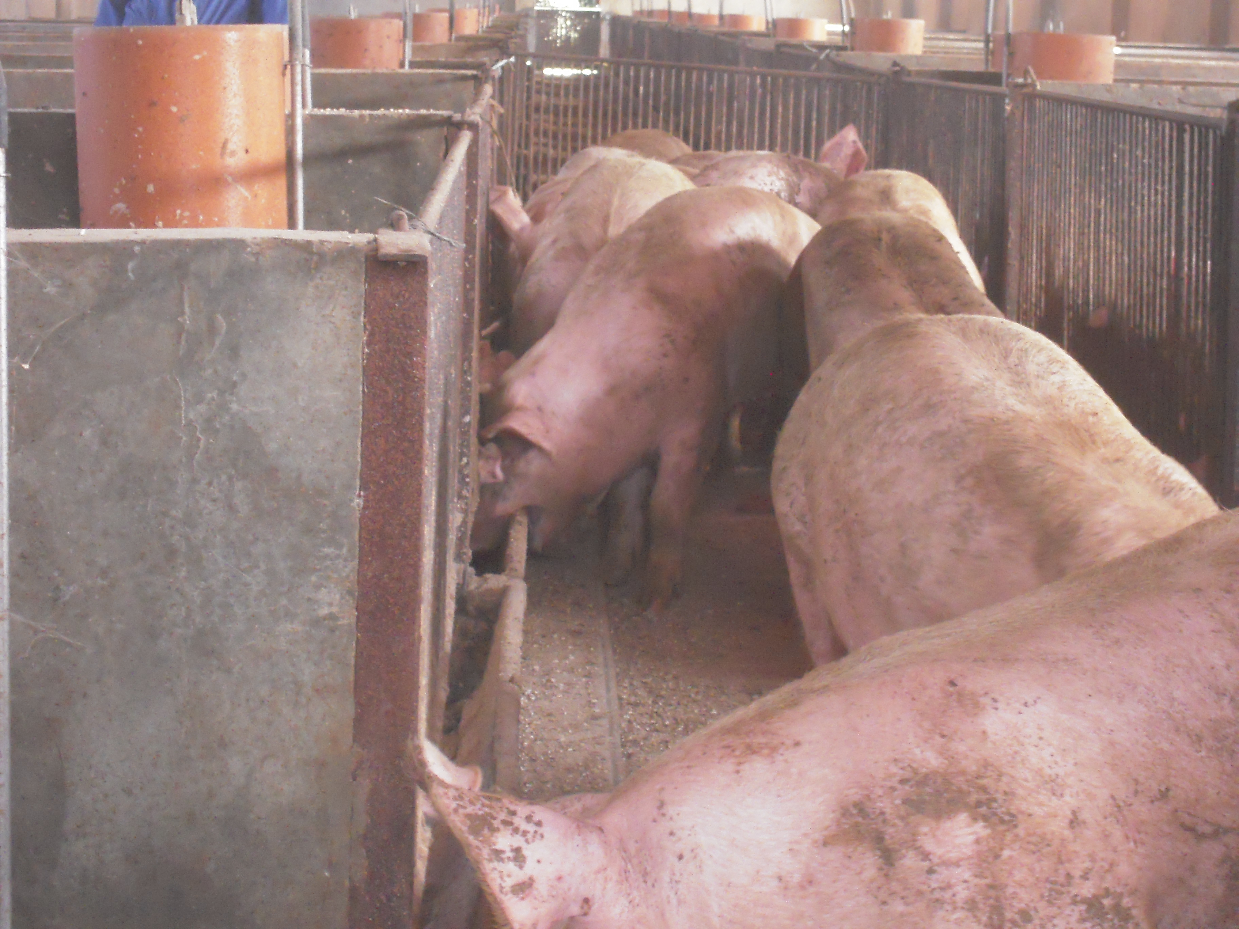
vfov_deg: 13.2
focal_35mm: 112
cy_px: 464
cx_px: 620
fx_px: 4009
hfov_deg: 17.6
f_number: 5.8
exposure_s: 1/30
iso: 1250
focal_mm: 20
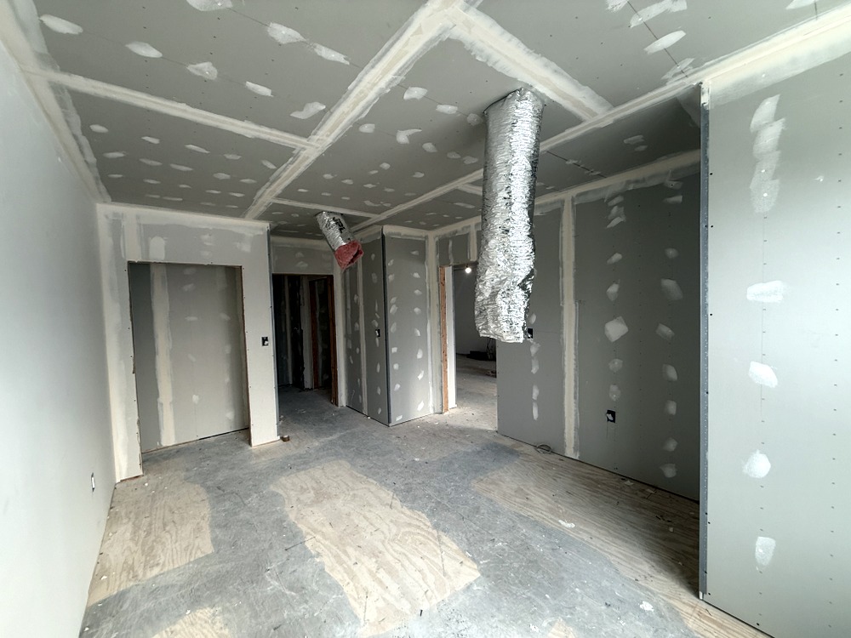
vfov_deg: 85.7
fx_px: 344
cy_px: 319
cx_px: 426
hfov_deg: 102.1
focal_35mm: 14
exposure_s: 1/99
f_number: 2.2
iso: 125
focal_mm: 2.22
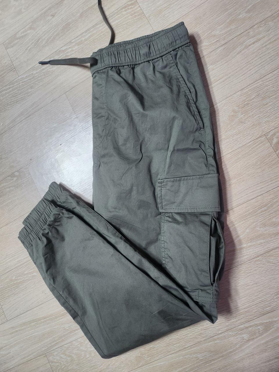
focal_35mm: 24
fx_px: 258
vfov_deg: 71.6
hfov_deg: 56.8
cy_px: 186
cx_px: 140
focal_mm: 5
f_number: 1.8
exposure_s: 1/60.2
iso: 500
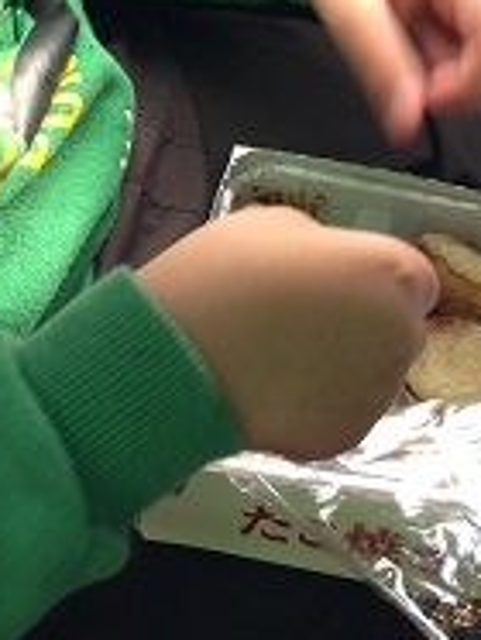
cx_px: 93
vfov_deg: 21.9
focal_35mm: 87
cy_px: 55
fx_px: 1608
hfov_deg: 16.9
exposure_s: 1/40
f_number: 2.4
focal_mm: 4.12
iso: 64
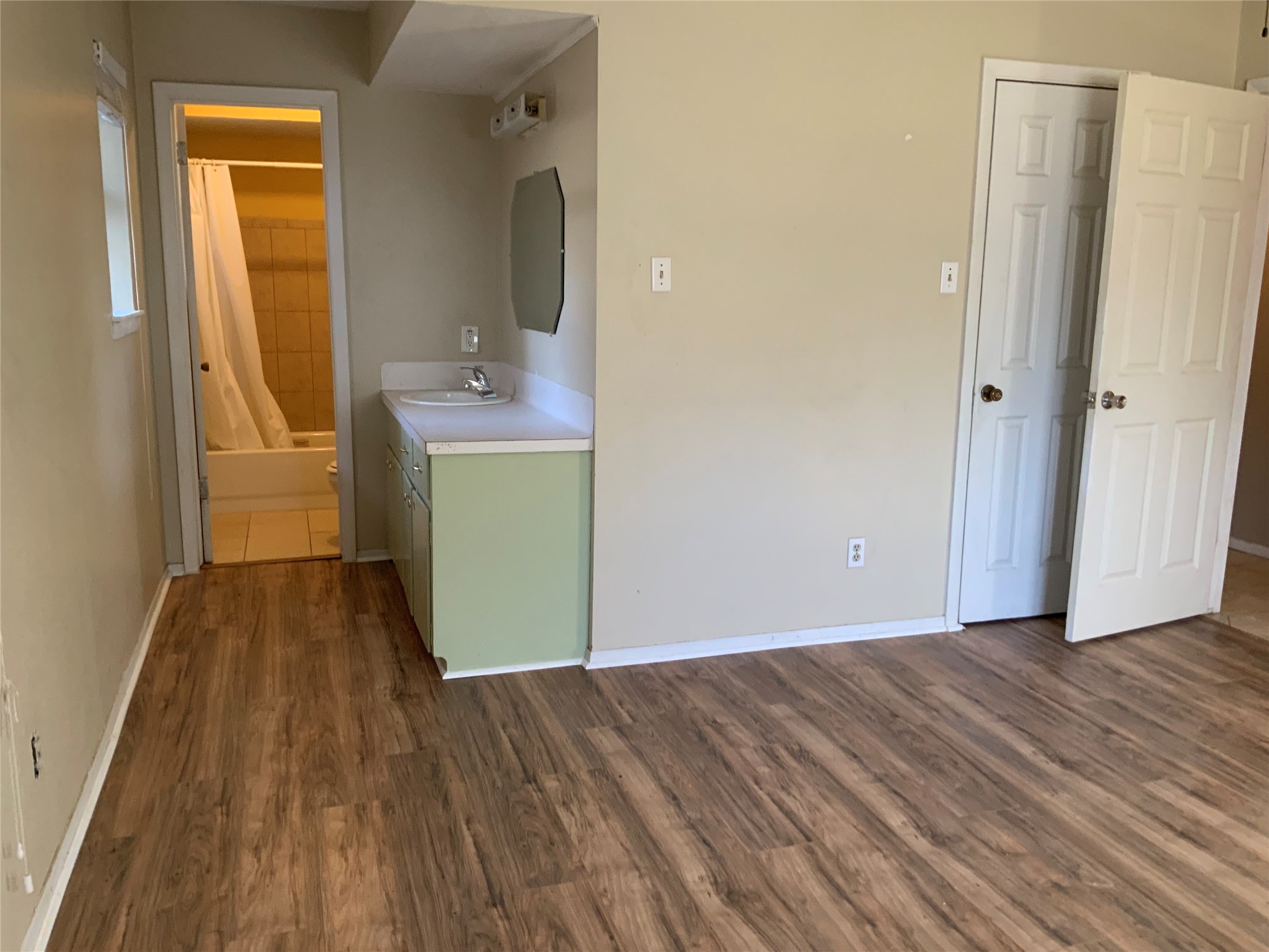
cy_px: 476
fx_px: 1063
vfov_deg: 48.2
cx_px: 634
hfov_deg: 61.7
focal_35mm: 29
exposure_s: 1/60
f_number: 1.8
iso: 100
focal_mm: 3
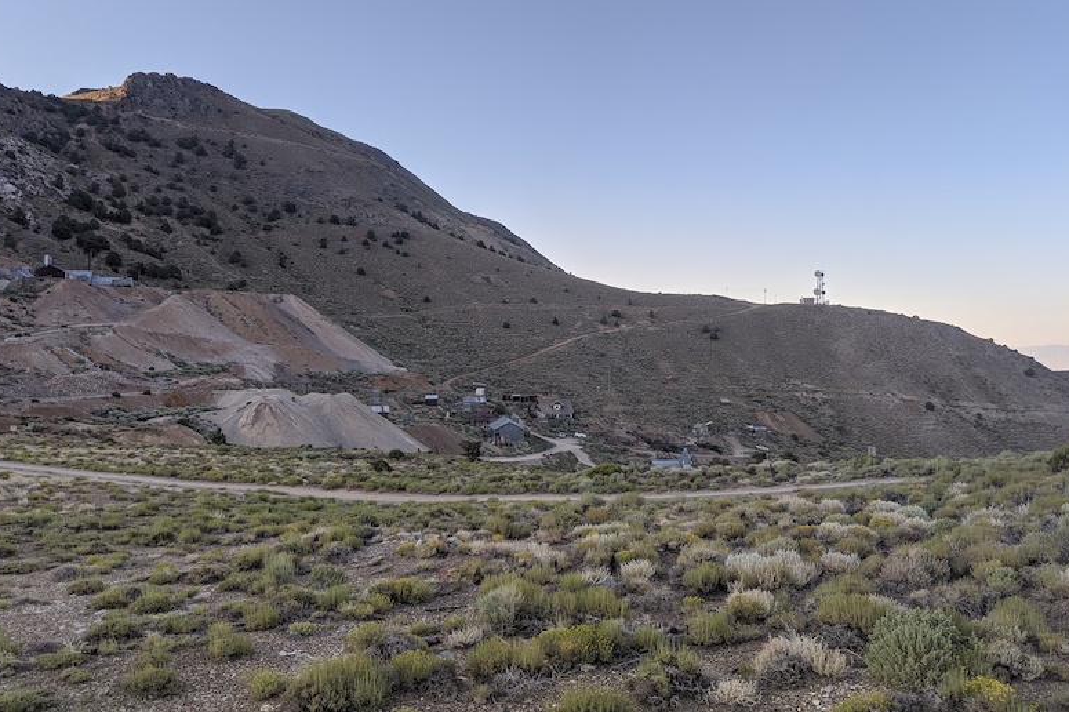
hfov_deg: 63.7
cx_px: 532
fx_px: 861
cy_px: 299
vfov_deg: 44.8
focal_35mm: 29
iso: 59
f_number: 1.8
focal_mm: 4.44
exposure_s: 1/711
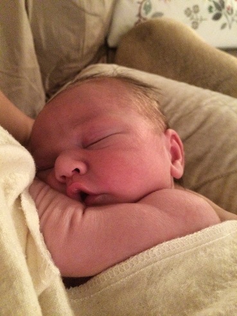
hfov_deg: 46.8
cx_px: 118
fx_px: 274
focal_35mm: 30
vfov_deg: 60.0
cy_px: 158
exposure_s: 1/15
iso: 800
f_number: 2.2
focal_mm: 4.12
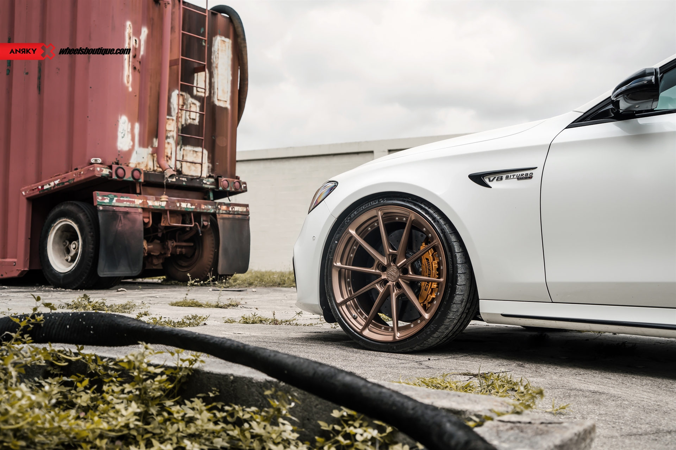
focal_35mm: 41
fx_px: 770
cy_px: 225
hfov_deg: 47.4
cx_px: 338
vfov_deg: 32.6
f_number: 5
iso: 160
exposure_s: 1/250
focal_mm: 41
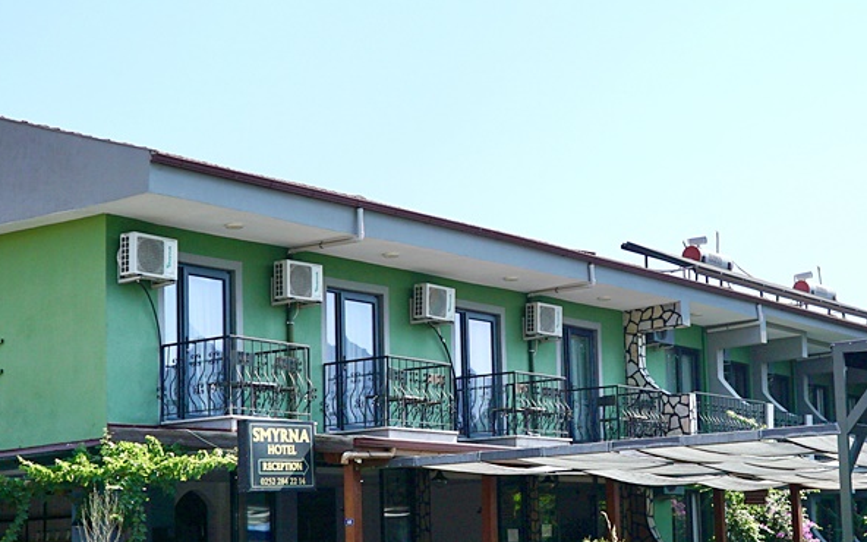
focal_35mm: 64
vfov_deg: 20.3
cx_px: 564
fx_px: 1512
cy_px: 343
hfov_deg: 31.8
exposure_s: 1/5000
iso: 320
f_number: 4
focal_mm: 31
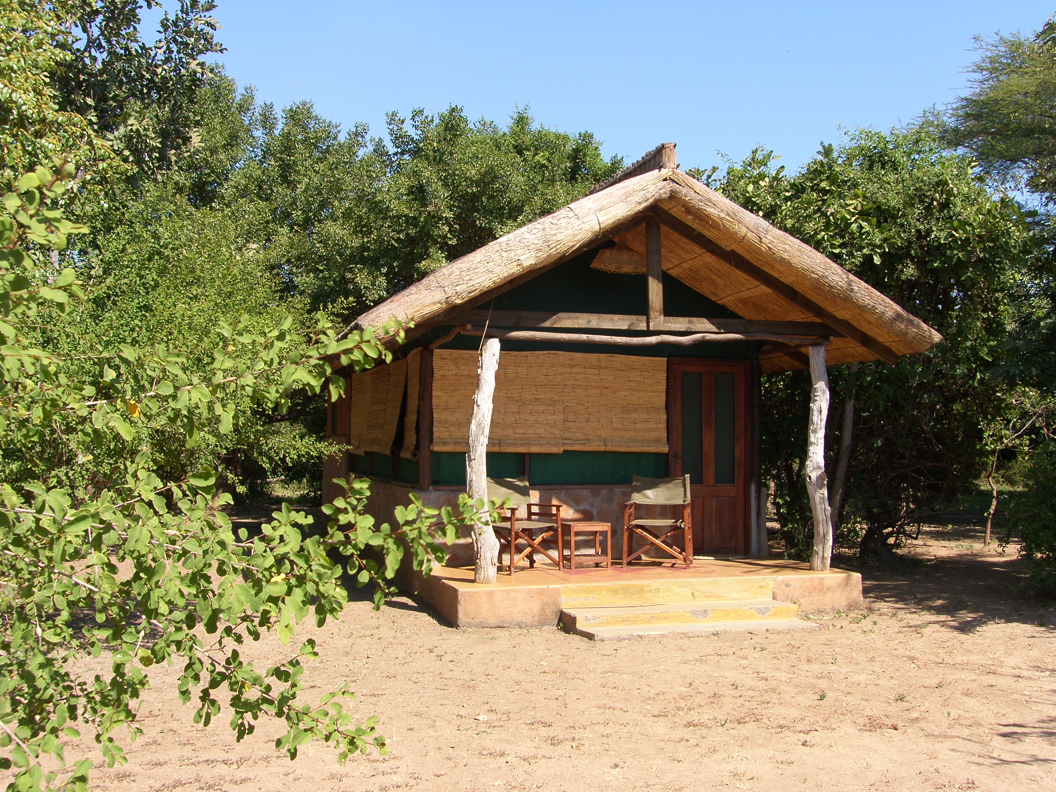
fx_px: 1373
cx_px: 528
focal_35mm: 45
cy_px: 396
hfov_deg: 42.1
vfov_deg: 32.2
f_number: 5.6
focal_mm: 11.5
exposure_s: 1/250
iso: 50
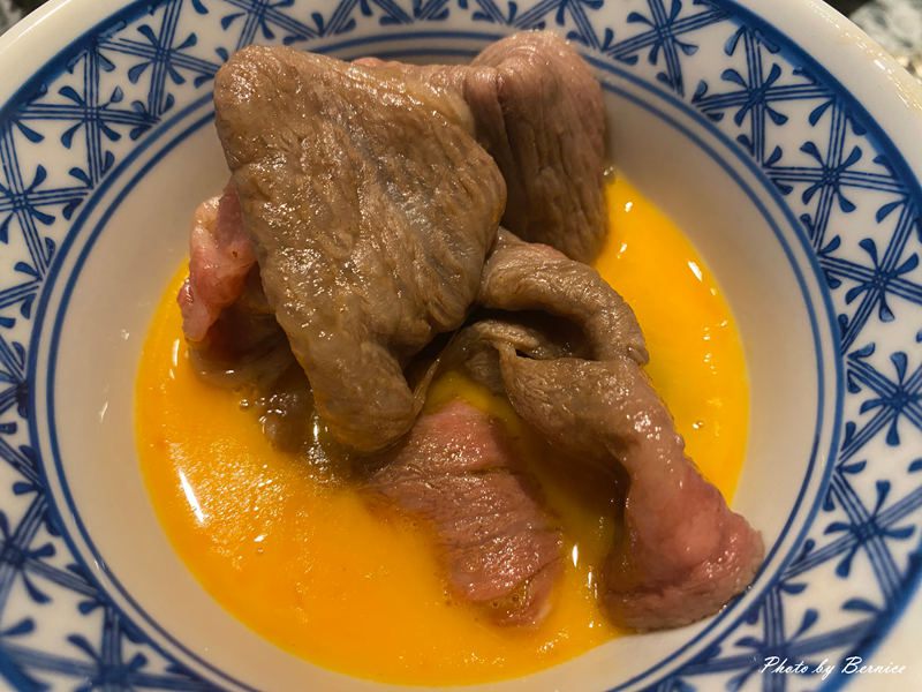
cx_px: 461
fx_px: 666
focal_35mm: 25
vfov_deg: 54.9
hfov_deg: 69.4
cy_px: 346
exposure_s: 1/60
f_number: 1.8
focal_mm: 4.25
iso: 320
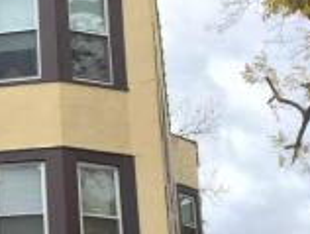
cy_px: 185
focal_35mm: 132
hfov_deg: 13.7
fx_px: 1184
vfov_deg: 11.2
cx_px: -210
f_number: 2.2
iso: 32
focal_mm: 4.15
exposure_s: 1/534
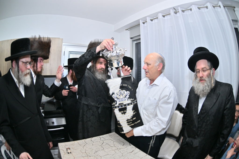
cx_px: 120
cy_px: 80
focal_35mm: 15
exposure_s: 1/160
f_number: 2.8
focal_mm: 10.5
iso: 320
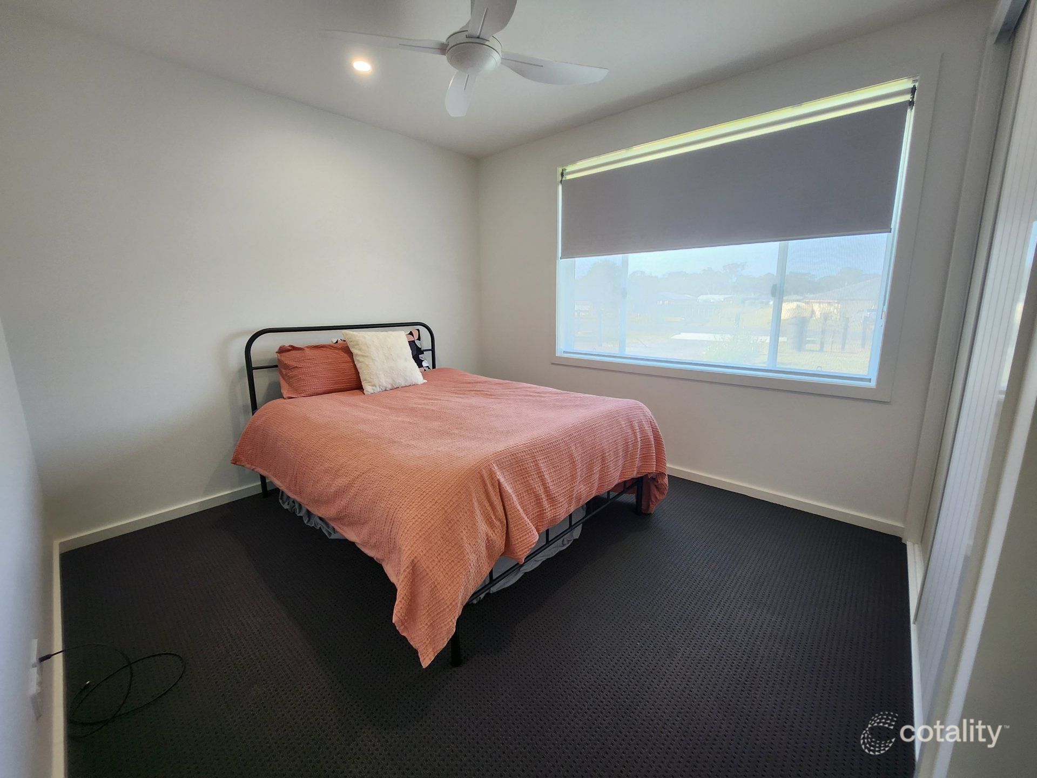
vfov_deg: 89.9
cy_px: 389
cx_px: 518
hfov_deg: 106.2
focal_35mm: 13
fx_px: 389
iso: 100
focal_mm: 1.7
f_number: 2.2
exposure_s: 1/50
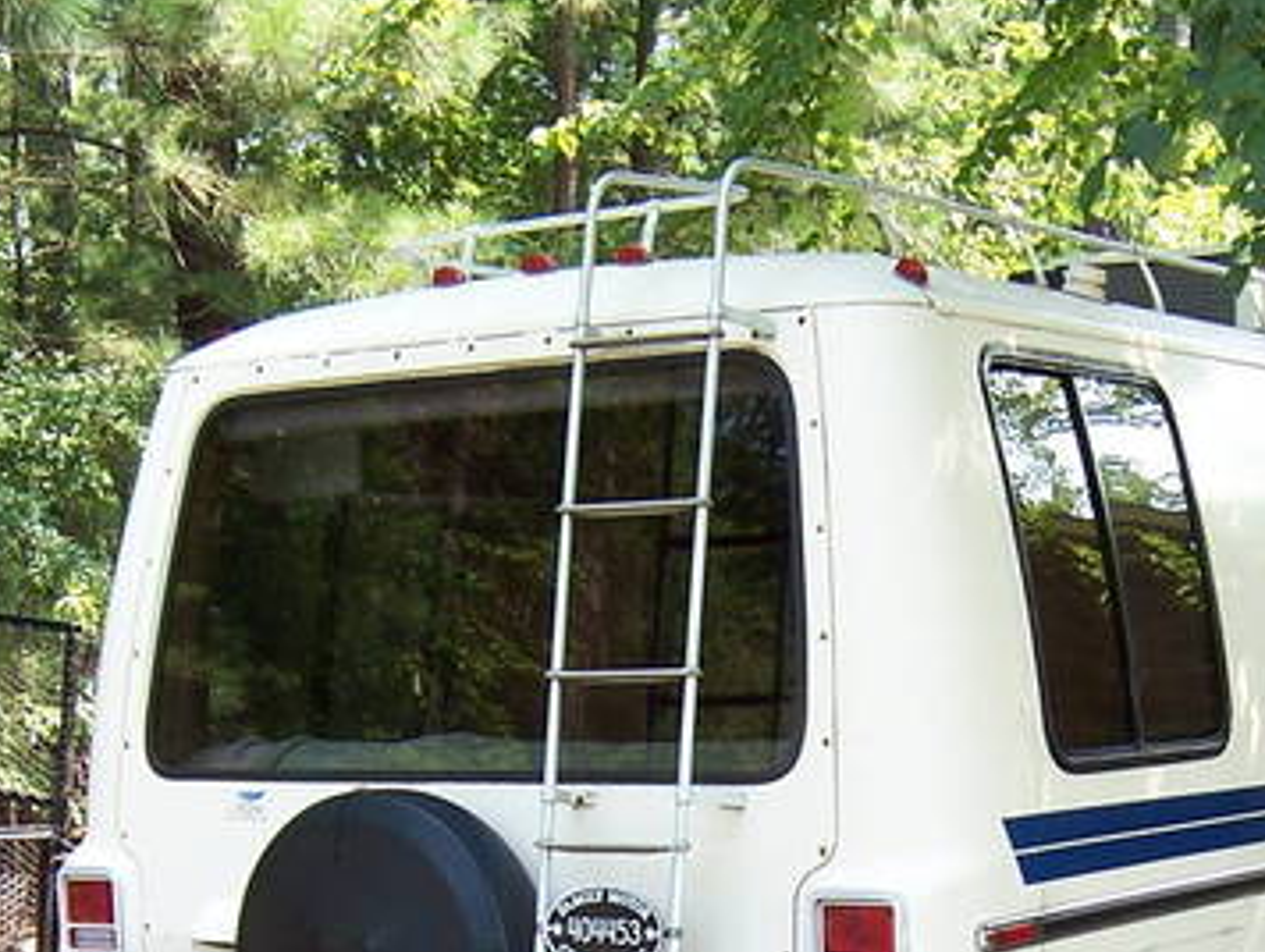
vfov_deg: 18.9
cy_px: 1037
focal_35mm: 75
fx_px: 2744
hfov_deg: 25.8
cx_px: 835
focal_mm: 5.5
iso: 80
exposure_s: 1/90
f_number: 3.4
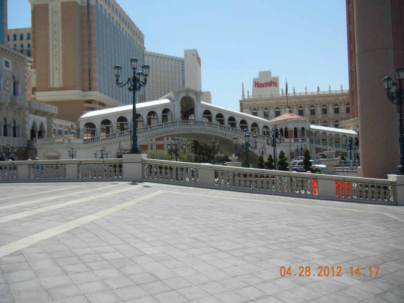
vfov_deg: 46.8
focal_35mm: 30
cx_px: 202
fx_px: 350
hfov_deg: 60.0
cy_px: 152
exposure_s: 1/446
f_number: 7
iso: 160
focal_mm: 5.4
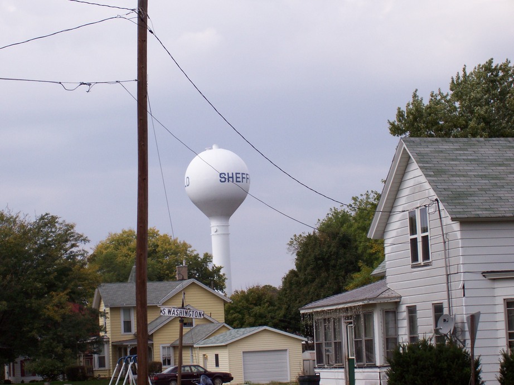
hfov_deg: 19.3
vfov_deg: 14.5
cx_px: 257
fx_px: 1514
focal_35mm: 102
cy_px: 192
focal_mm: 16.8
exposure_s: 1/604
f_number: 4.6
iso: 80
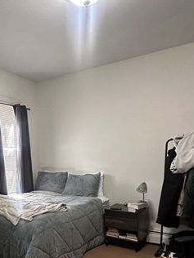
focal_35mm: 34
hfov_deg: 39.8
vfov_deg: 51.8
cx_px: 34
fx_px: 254
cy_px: 191
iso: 500
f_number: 2.2
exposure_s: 1/60
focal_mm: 2.22
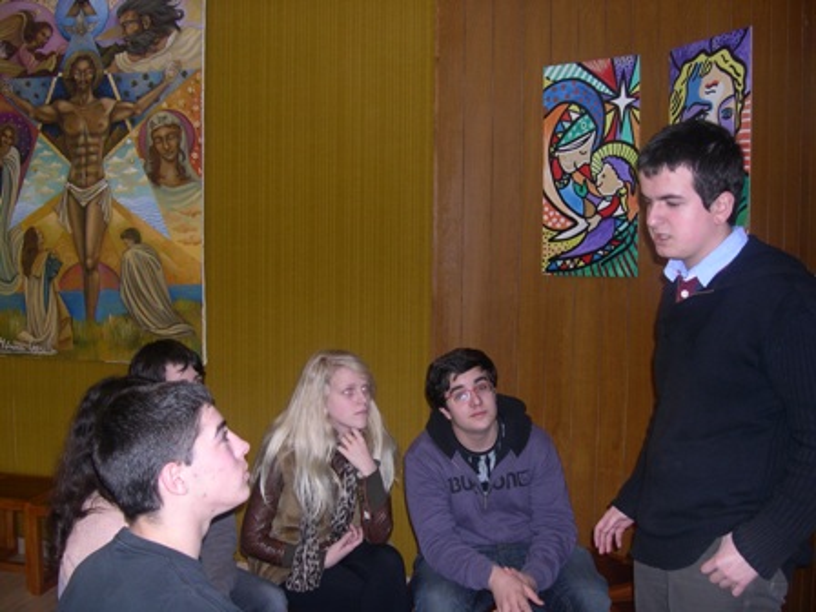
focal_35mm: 38
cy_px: 306
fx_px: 896
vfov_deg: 37.7
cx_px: 408
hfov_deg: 49.0
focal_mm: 8
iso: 161
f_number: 2.8
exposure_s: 1/60
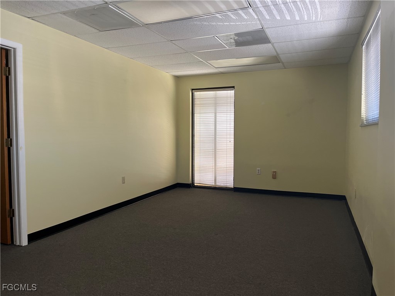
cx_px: 198
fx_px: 297
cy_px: 148
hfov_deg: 67.3
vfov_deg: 53.1
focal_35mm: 26
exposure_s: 1/60
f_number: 1.6
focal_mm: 5.1
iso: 200
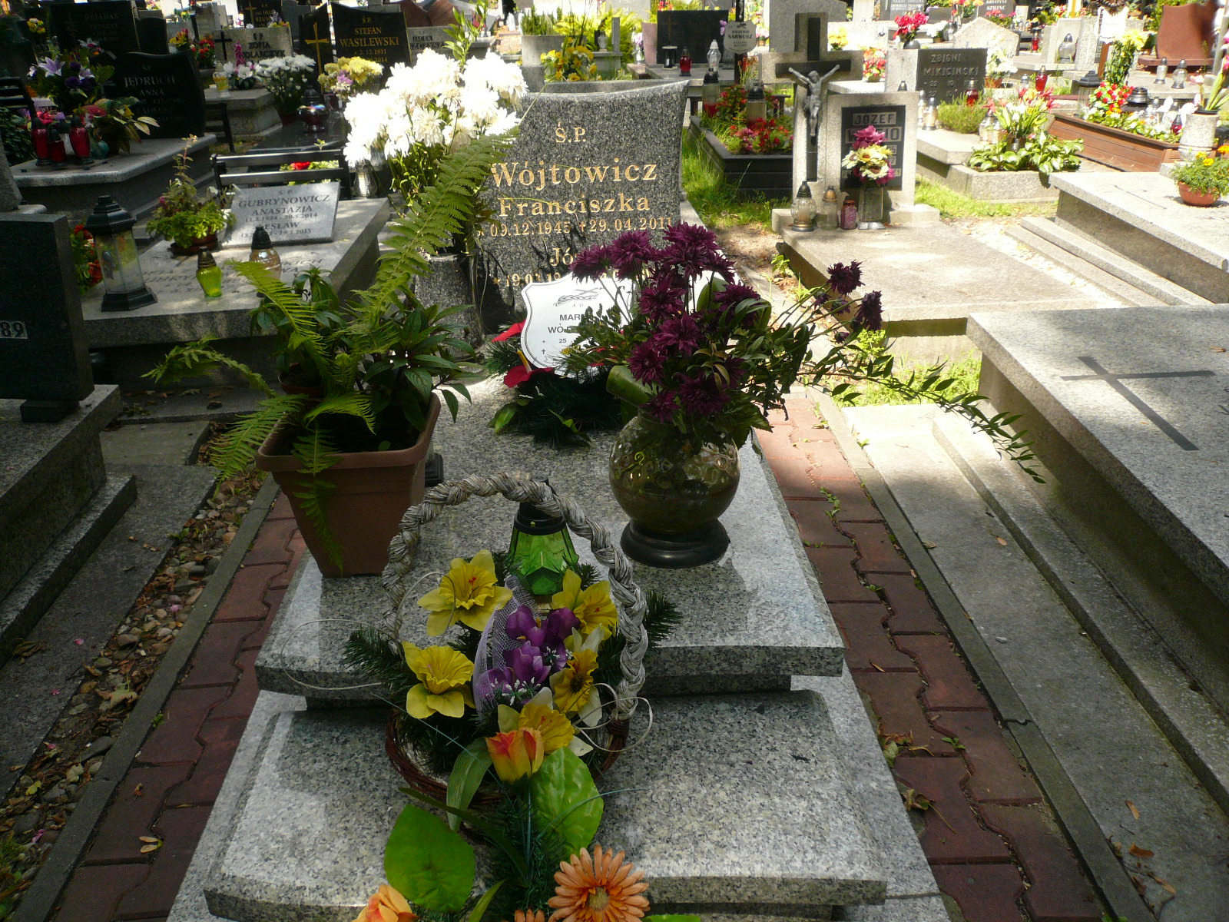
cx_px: 614
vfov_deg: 49.7
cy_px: 461
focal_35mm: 28
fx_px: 994
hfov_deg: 63.4
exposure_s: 1/640
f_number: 2.8
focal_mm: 4.6
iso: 100
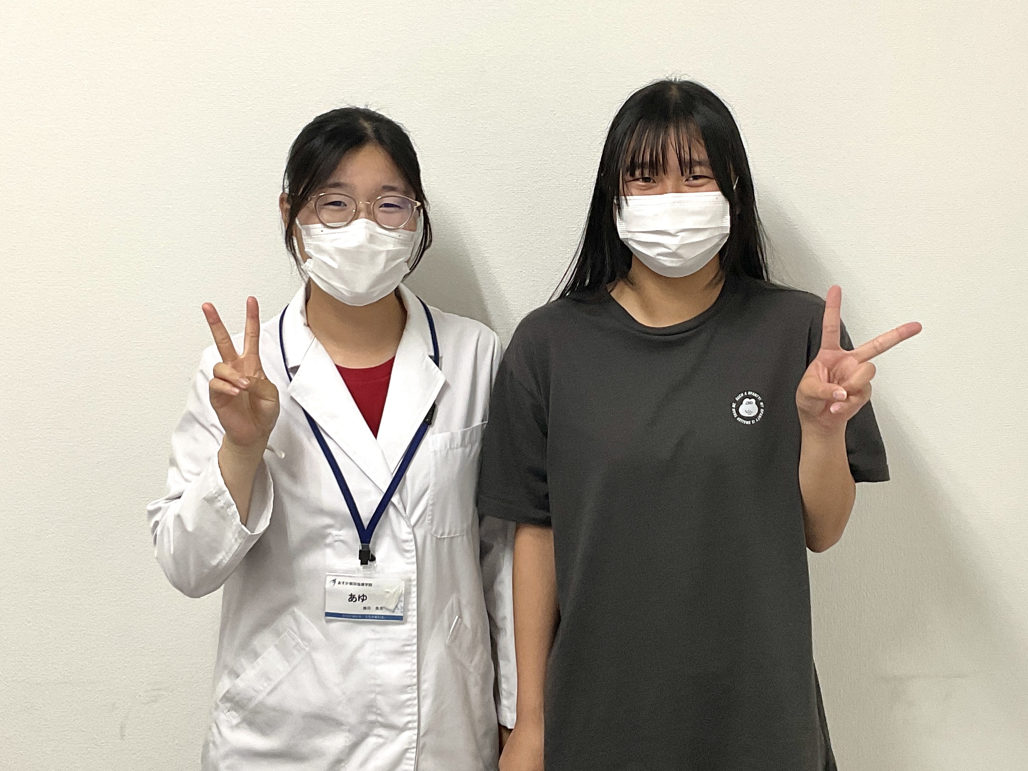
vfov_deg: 48.2
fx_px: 861
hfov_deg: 61.7
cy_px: 386
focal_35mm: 29
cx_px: 514
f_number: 1.8
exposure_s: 1/60
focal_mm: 3
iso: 64
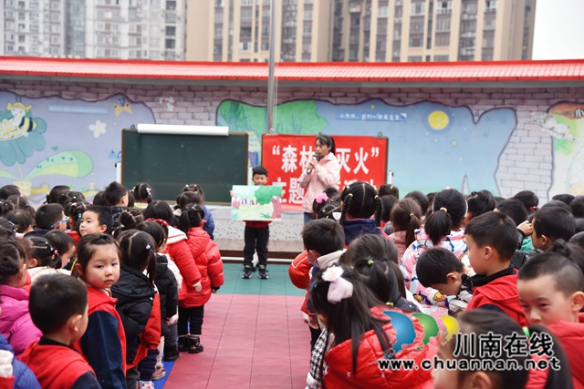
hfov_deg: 32.4
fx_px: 1006
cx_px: 292
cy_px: 194
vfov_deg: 21.9
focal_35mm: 62
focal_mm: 62
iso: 640
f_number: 5
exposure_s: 1/100
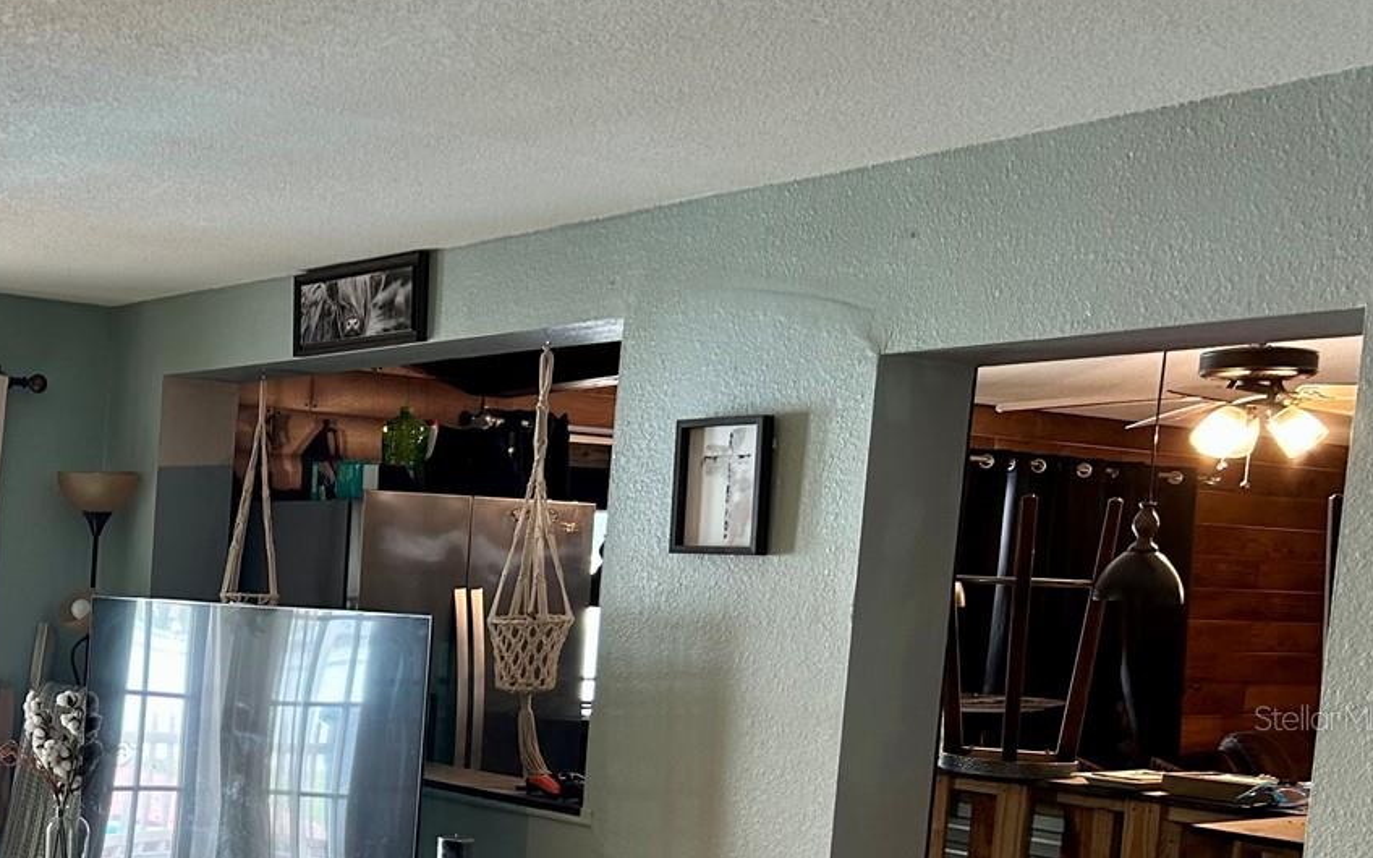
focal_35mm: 52
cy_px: 717
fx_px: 1946
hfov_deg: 36.2
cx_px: 112
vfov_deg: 24.4
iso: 100
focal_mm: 5.7
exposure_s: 1/60
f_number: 1.5
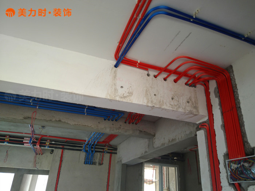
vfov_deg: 58.9
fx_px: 169
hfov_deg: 73.9
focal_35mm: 23
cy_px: 96
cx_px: 128
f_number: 2
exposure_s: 1/25
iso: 100
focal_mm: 4.04
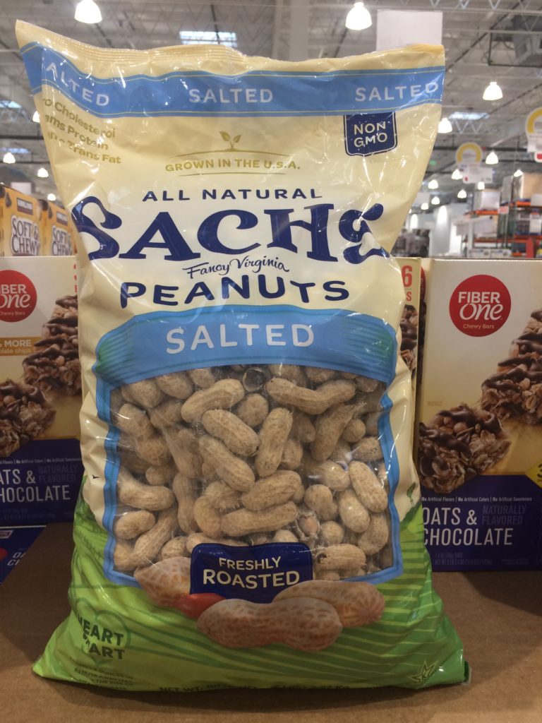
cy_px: 362
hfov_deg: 48.2
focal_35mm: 29
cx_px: 271
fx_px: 605
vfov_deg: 61.7
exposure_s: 1/30
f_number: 2.2
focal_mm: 4.15
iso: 64
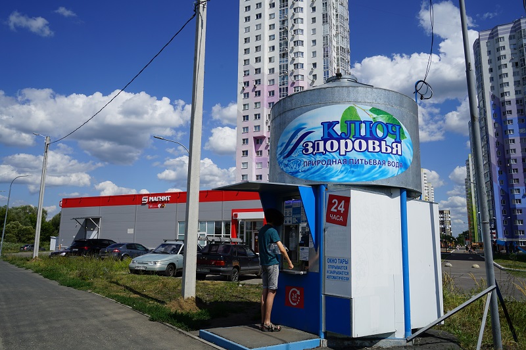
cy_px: 175
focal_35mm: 27
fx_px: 394
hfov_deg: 67.4
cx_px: 263
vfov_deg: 47.9
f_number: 11
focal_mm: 27
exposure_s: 1/250
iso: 100
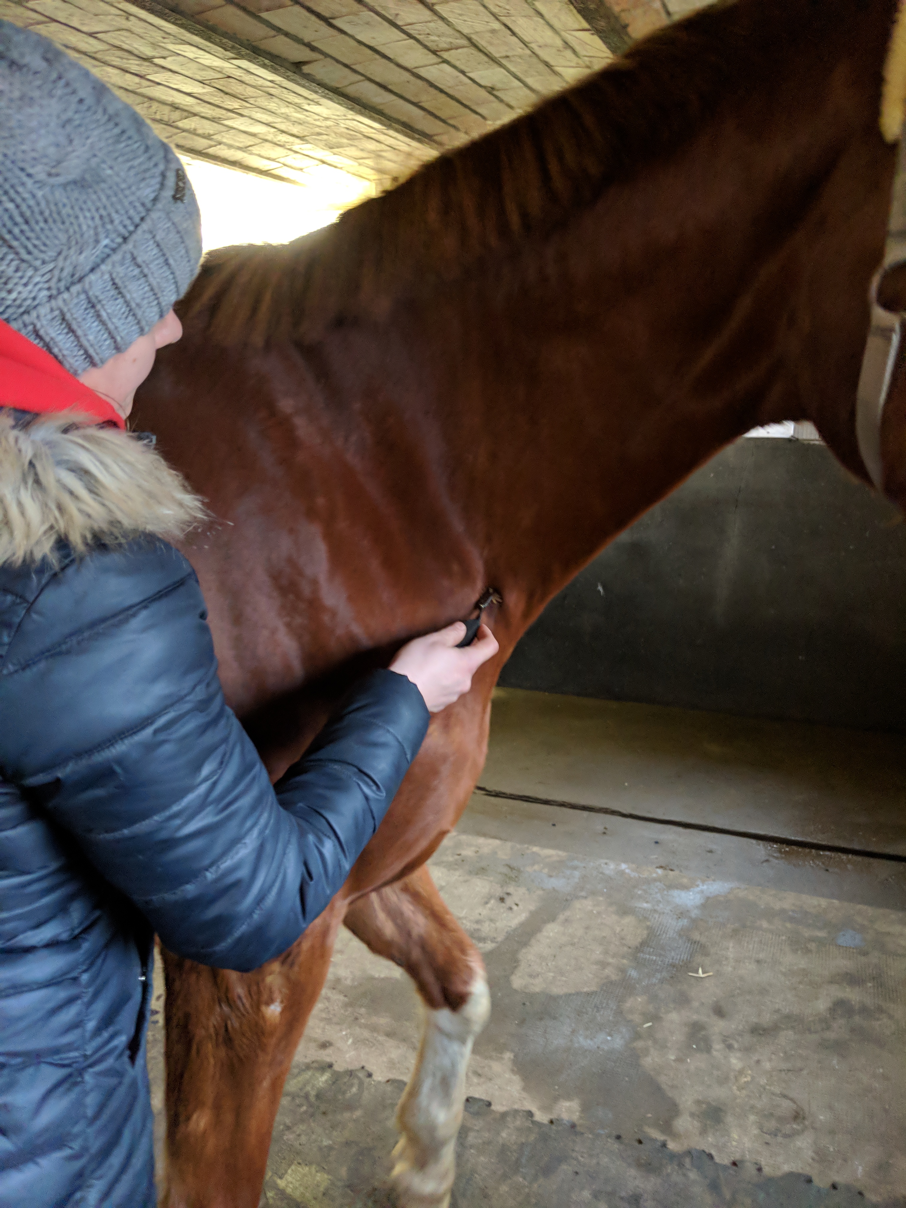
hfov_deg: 51.4
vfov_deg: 65.3
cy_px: 604
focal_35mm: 27
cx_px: 453
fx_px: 942
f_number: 1.8
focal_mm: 4.44
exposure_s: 1/33.4
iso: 424
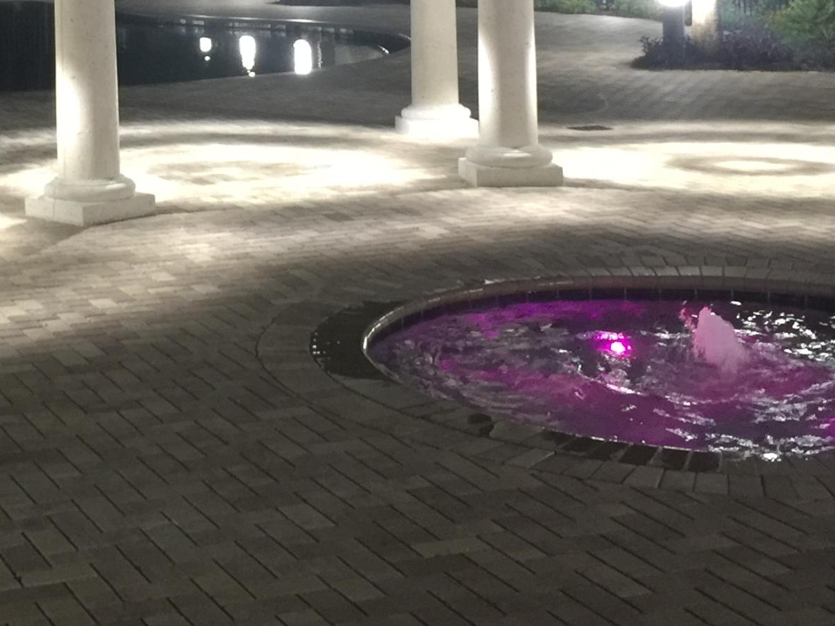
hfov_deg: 26.1
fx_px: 1761
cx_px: 140
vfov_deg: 19.4
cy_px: -57
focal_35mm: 73
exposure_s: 1/10
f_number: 2.2
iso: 125
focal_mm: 4.15
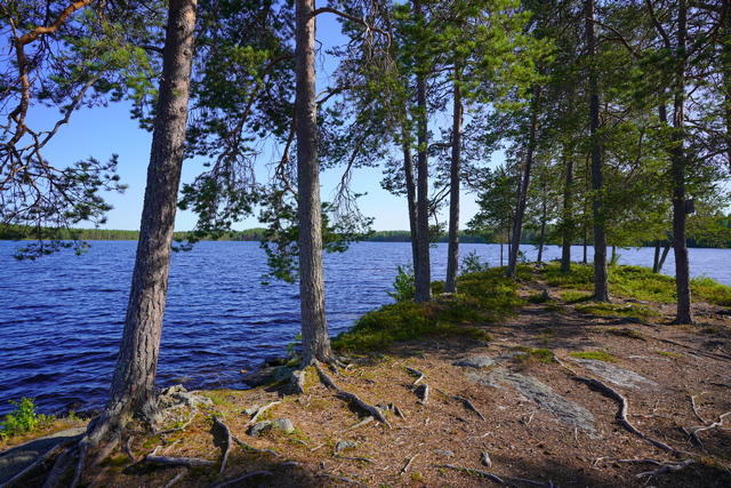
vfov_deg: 62.0
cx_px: 366
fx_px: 406
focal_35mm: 20
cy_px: 244
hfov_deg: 84.0
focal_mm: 20
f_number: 10
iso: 100
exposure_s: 1/80
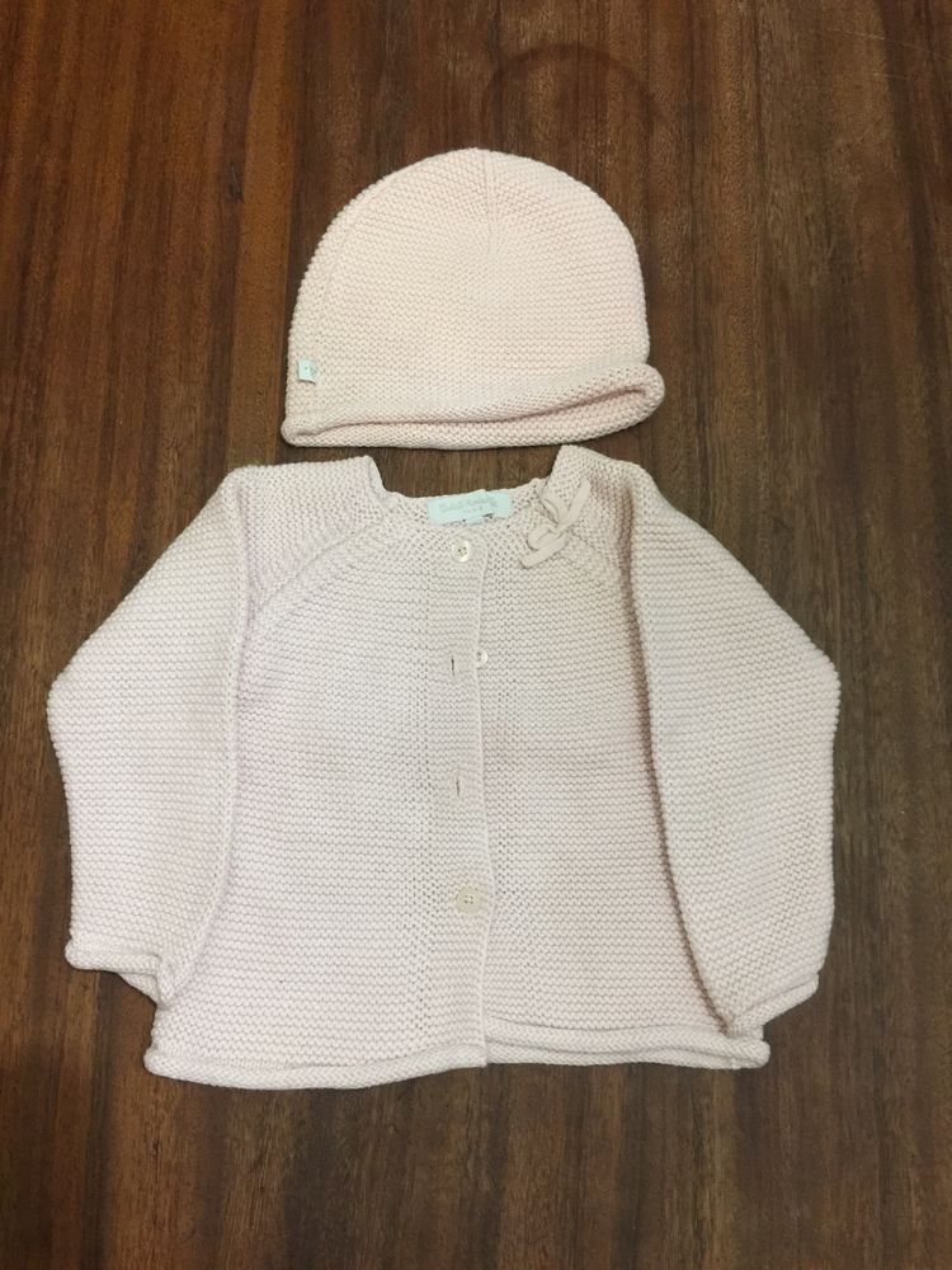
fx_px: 1063
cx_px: 476
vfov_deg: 61.7
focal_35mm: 29
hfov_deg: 48.2
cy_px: 635
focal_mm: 4.15
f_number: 2.2
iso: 160
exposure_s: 1/17
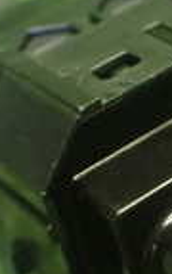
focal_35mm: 133
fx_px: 993
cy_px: 176
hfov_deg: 9.8
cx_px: 176
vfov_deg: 15.7
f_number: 2.3
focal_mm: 5.4
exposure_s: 1/80
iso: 800
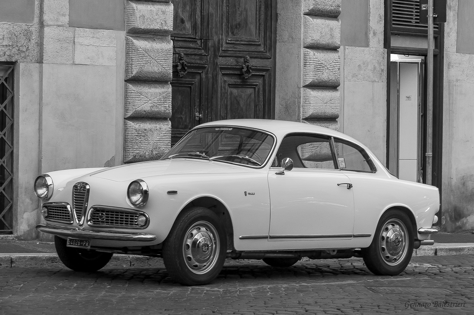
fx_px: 1618
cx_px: 237
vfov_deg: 11.1
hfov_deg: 16.7
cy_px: 158
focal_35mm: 123
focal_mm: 82
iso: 900
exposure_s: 1/15
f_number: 5
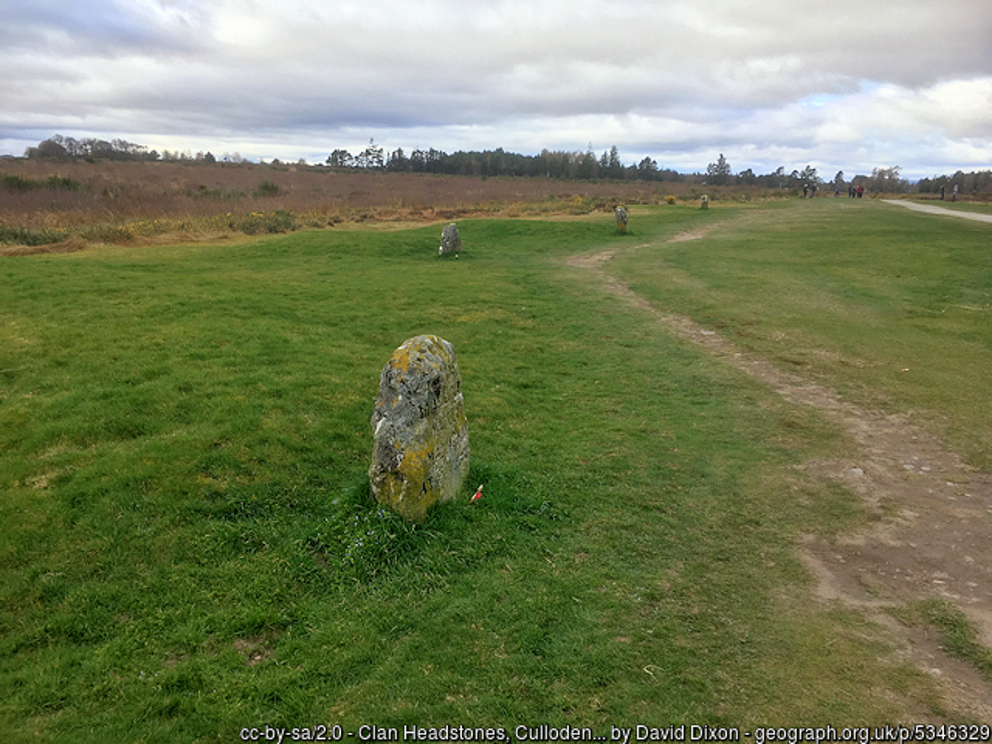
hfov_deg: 61.7
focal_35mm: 29
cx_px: 496
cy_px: 372
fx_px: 831
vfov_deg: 48.2
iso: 25
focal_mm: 4.15
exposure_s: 1/620
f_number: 2.2
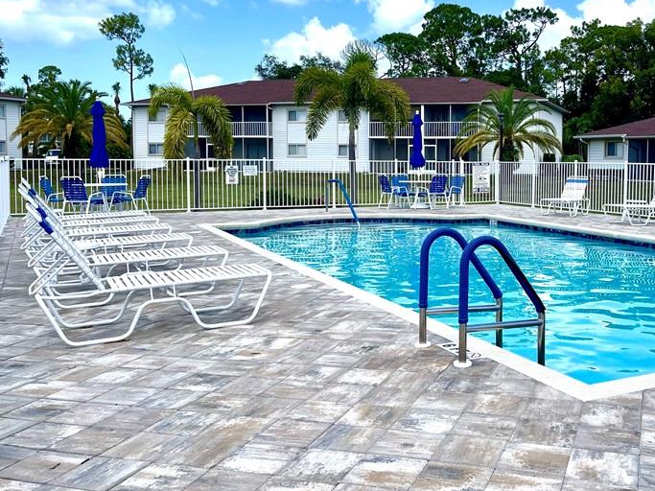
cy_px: 193
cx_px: 445
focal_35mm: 39
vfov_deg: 36.7
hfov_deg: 47.0
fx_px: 738
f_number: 1.6
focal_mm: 5.1
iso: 32
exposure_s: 1/3922
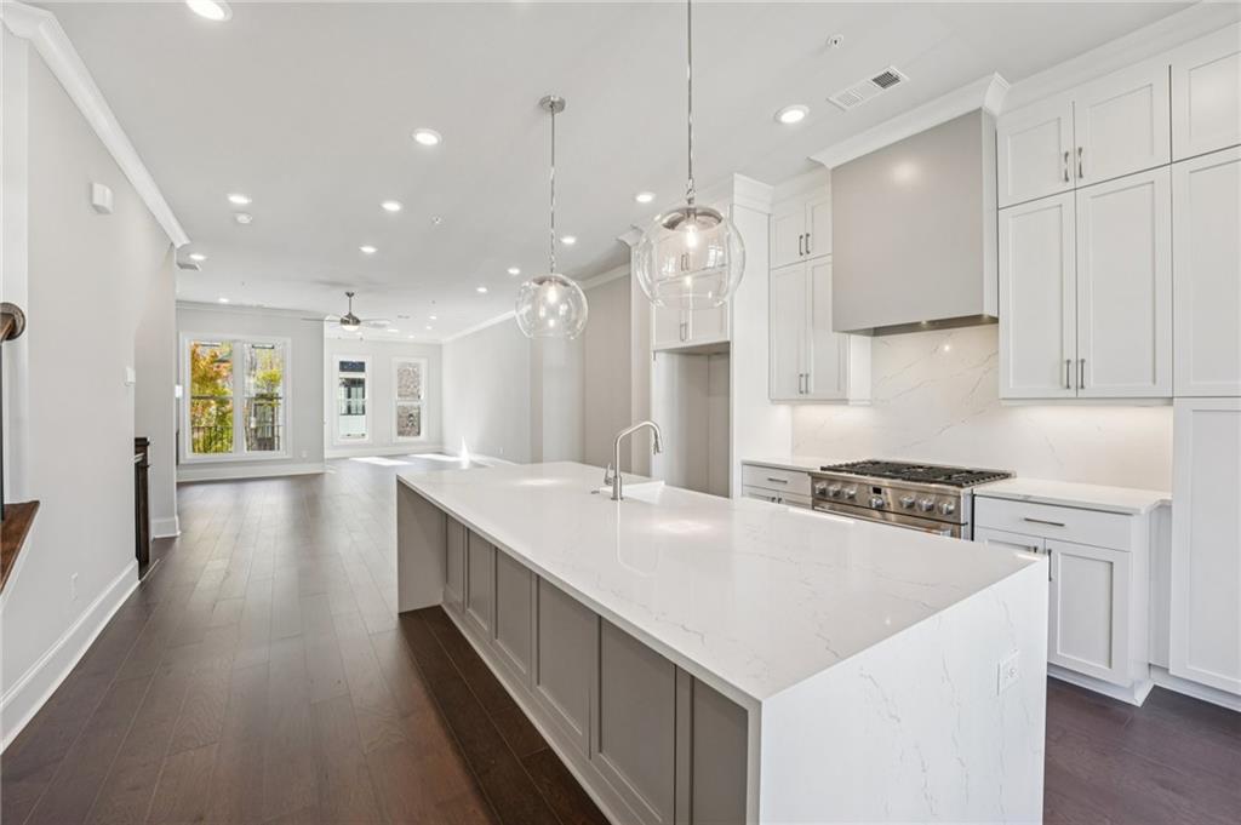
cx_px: 620
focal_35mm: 14
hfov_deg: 104.3
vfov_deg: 81.1
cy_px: 412
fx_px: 482
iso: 100
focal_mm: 14
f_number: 8
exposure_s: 1/13
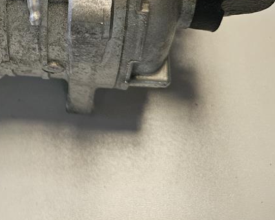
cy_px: -20
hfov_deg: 32.1
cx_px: 2
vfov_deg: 26.0
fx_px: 440
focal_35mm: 54
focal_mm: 5.4
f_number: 1.8
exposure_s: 1/100
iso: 640
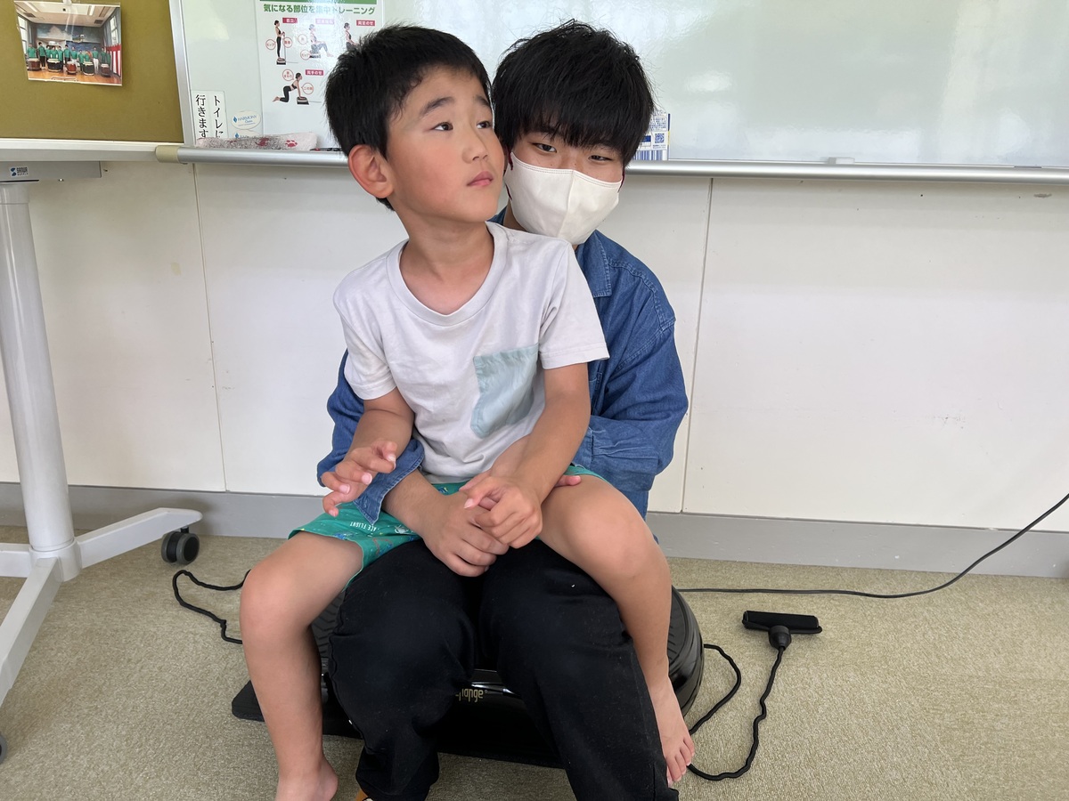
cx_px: 534
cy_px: 400
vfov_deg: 53.1
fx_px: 803
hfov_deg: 67.3
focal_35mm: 26
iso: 40
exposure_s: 1/120
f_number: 1.5
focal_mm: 5.7
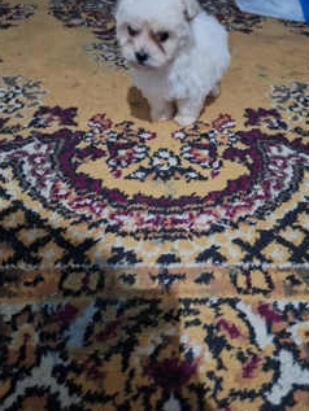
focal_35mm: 29
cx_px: 177
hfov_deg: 48.1
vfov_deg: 61.6
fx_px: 345
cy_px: 191
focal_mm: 5.54
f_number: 1.8
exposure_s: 1/20
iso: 640
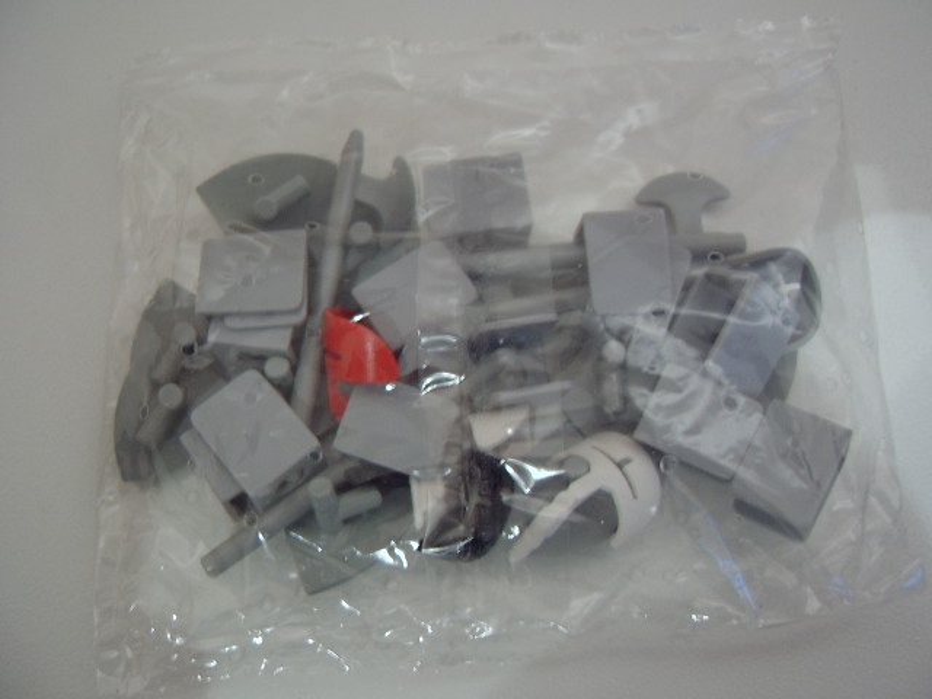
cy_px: 350
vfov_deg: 45.4
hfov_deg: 58.4
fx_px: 835
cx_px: 466
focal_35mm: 31
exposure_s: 1/4
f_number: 2.7
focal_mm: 8.13
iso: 100
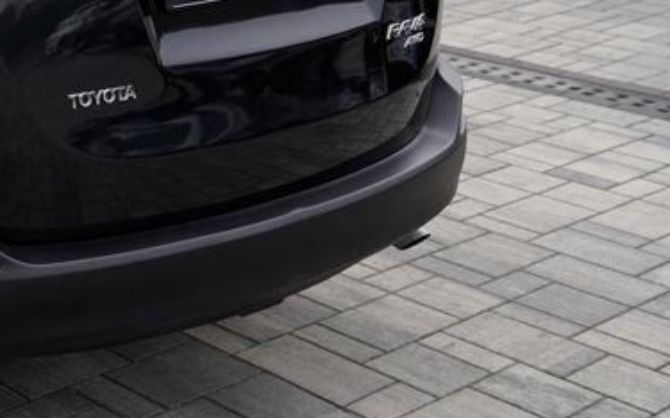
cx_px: -127
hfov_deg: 24.1
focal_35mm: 78
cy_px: -34
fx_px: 1424
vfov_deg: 16.2
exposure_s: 1/60
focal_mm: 28
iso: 100
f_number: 4
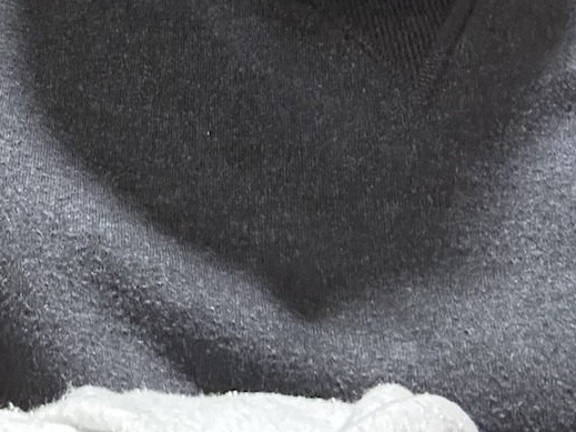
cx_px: 57
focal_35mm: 74
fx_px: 1231
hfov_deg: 25.5
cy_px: -152
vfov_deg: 18.3
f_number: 1.9
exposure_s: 1/51
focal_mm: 2.69
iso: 320
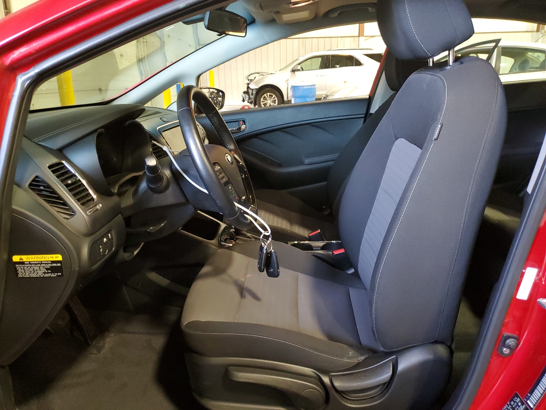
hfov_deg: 67.3
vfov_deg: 53.1
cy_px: 205
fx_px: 410
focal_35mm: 26
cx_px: 273
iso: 332
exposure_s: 1/40
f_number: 1.5
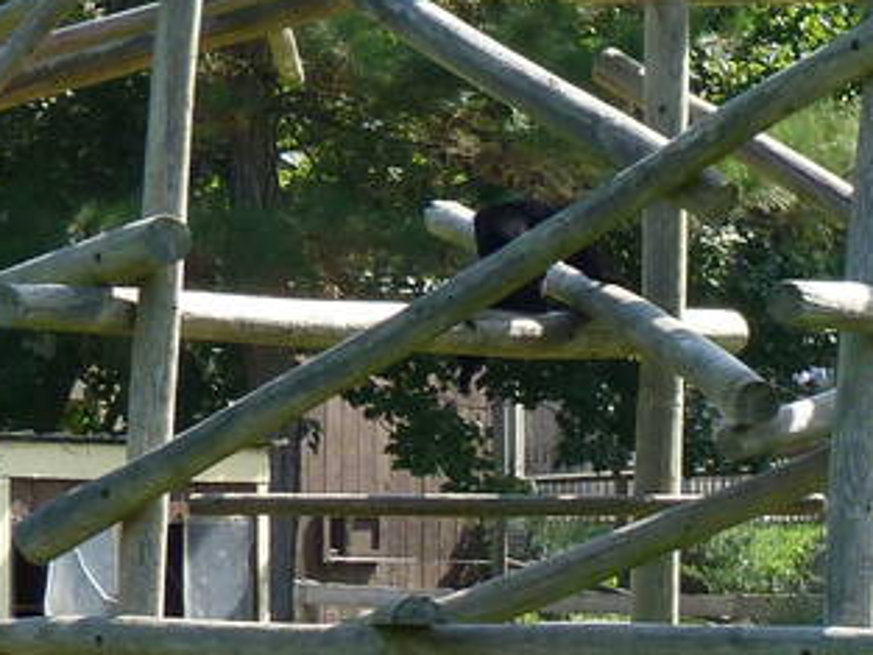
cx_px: 1082
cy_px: 655
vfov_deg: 4.2
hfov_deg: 5.5
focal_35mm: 358
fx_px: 9032
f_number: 4
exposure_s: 1/160
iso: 80
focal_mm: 12.6
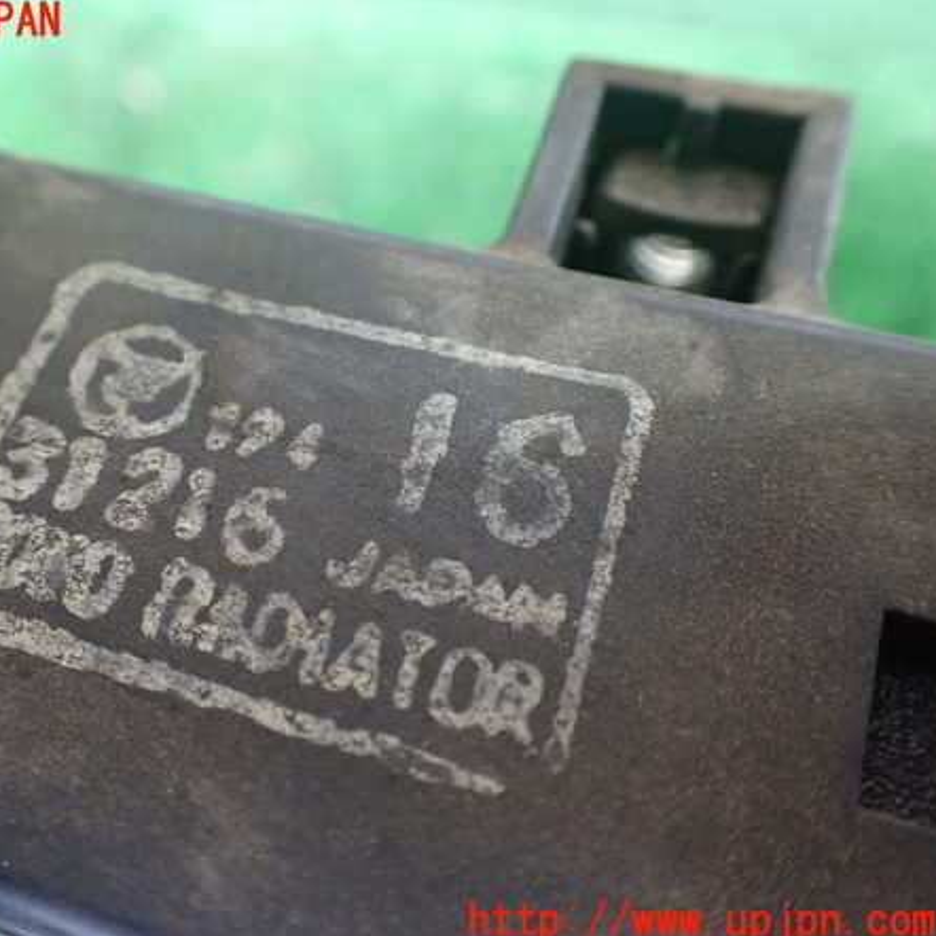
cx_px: 311
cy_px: 472
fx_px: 1101
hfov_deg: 45.3
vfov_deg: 46.0
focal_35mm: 36
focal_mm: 5.4
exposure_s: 1/30
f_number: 2.3
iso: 800
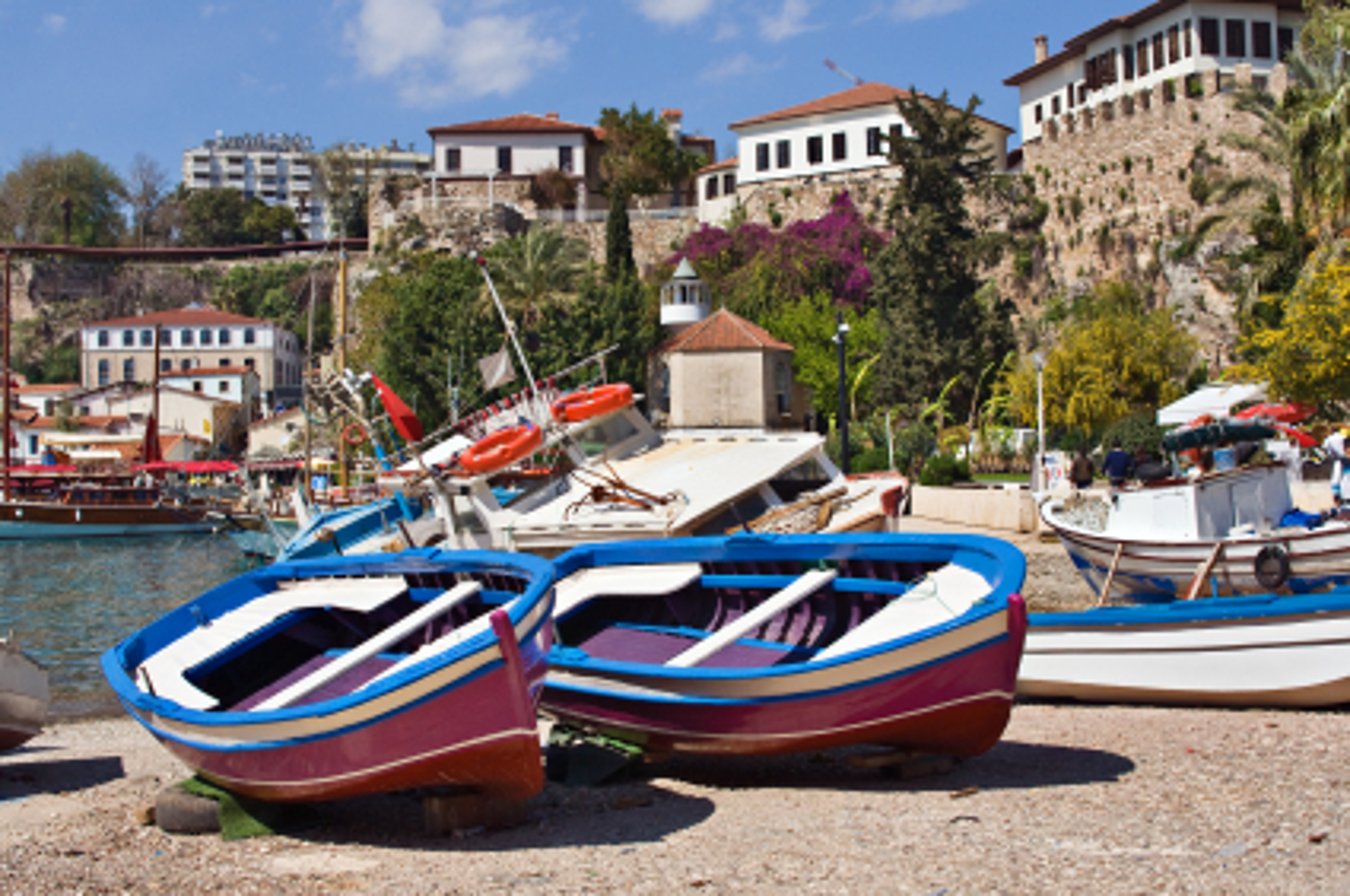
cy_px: 448
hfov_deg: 43.7
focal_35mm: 45
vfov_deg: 29.8
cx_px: 675
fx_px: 1685
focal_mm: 30
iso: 200
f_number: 8
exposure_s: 1/1000
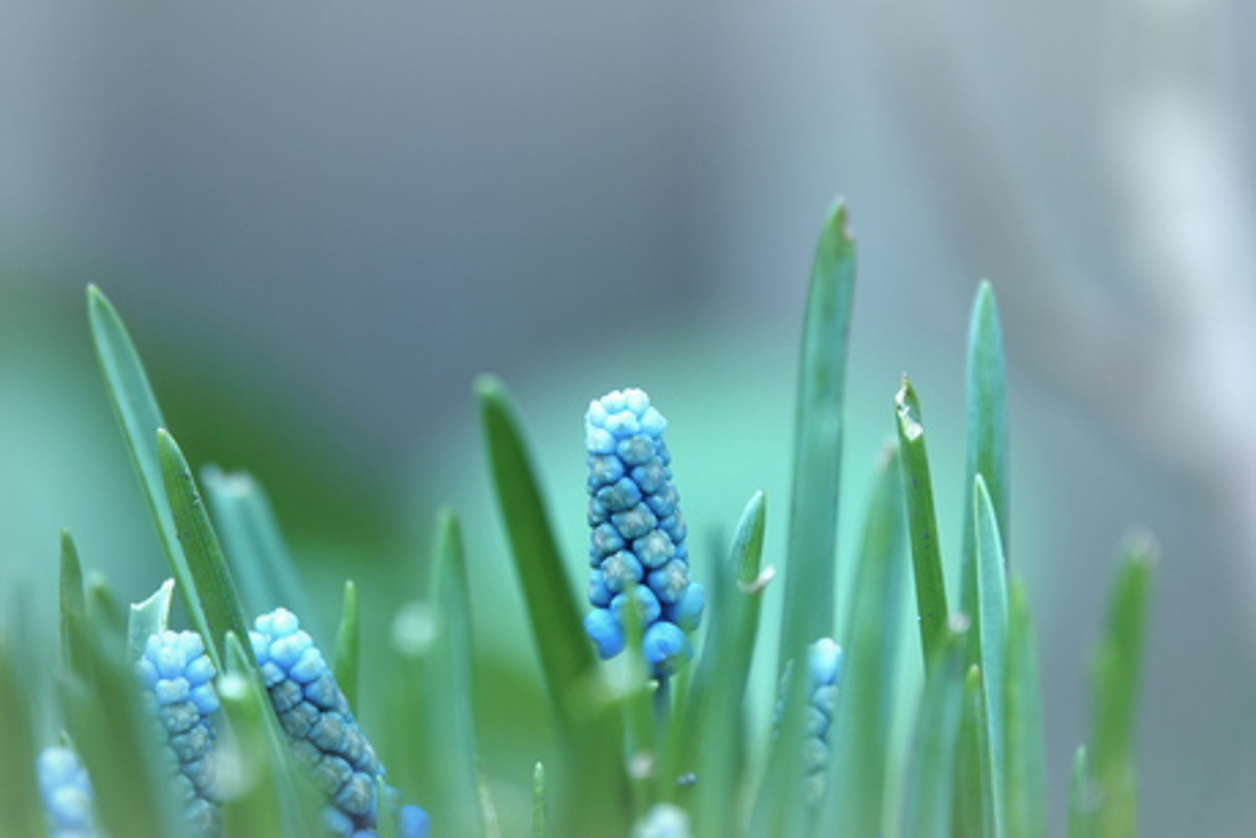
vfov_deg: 2.3
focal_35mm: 600
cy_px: 419
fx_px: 20939
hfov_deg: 3.4
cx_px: 628
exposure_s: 1/250
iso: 320
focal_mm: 220
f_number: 4
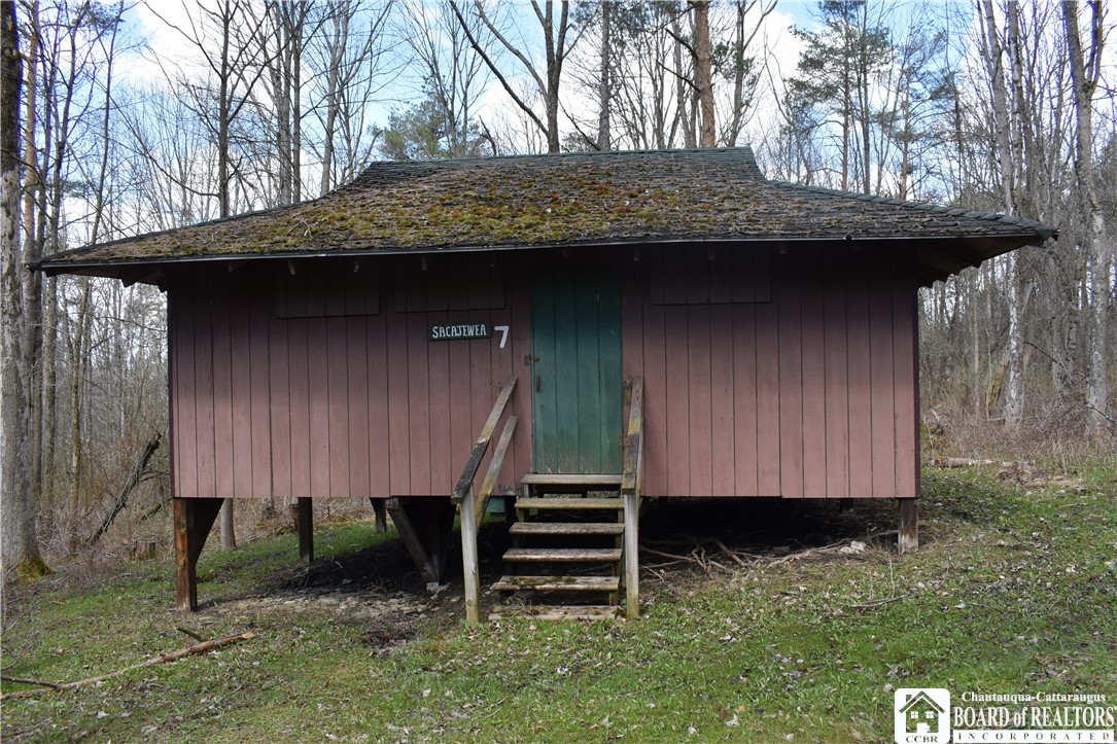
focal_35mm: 27
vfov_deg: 47.9
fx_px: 838
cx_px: 558
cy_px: 372
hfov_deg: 67.4
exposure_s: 1/250
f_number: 8
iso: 400
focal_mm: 18
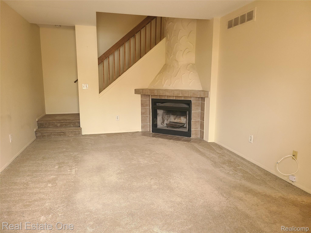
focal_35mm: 26
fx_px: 234
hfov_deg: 67.3
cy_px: 116
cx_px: 156
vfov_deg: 53.1
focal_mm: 5.4
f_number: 1.8
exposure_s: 1/60
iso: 250
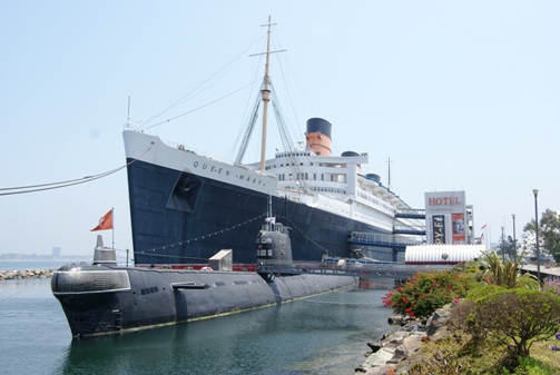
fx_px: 514
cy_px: 188
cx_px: 280
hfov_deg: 57.2
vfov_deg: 40.1
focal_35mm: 33
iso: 100
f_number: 9
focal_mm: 22
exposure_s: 1/200
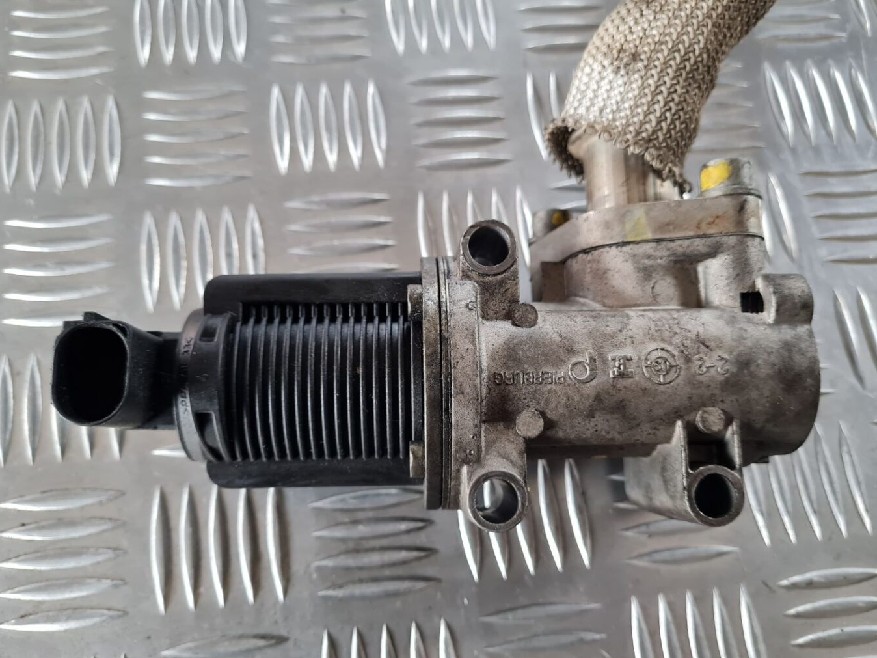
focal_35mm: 27
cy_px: 334
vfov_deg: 51.4
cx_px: 432
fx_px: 684
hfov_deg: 65.3
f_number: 1.8
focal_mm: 5.4
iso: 250
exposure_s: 1/100
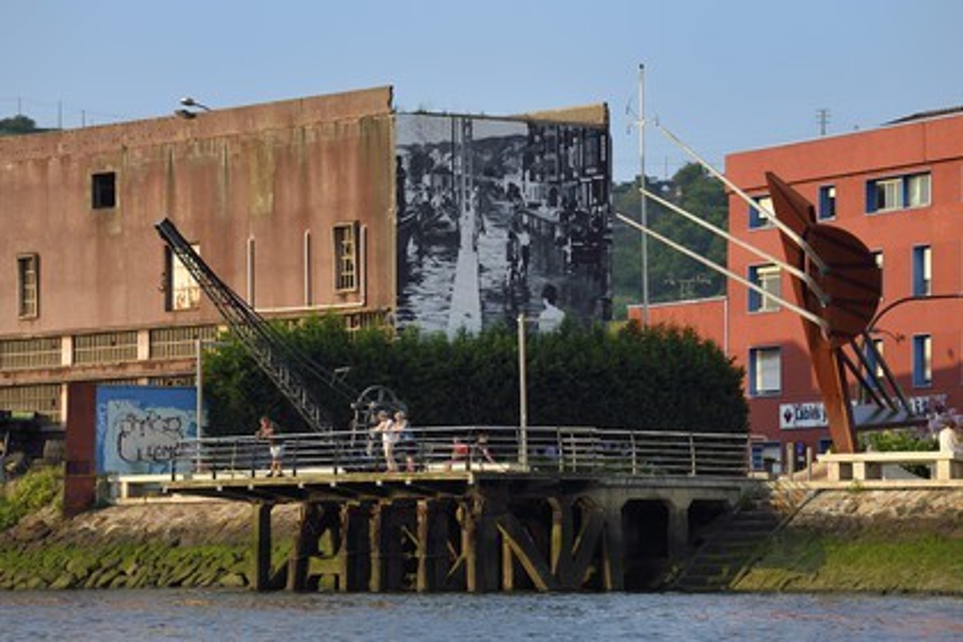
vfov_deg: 8.3
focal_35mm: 165
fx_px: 4413
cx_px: 482
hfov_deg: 12.5
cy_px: 321
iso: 200
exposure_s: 1/800
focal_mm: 165
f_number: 5
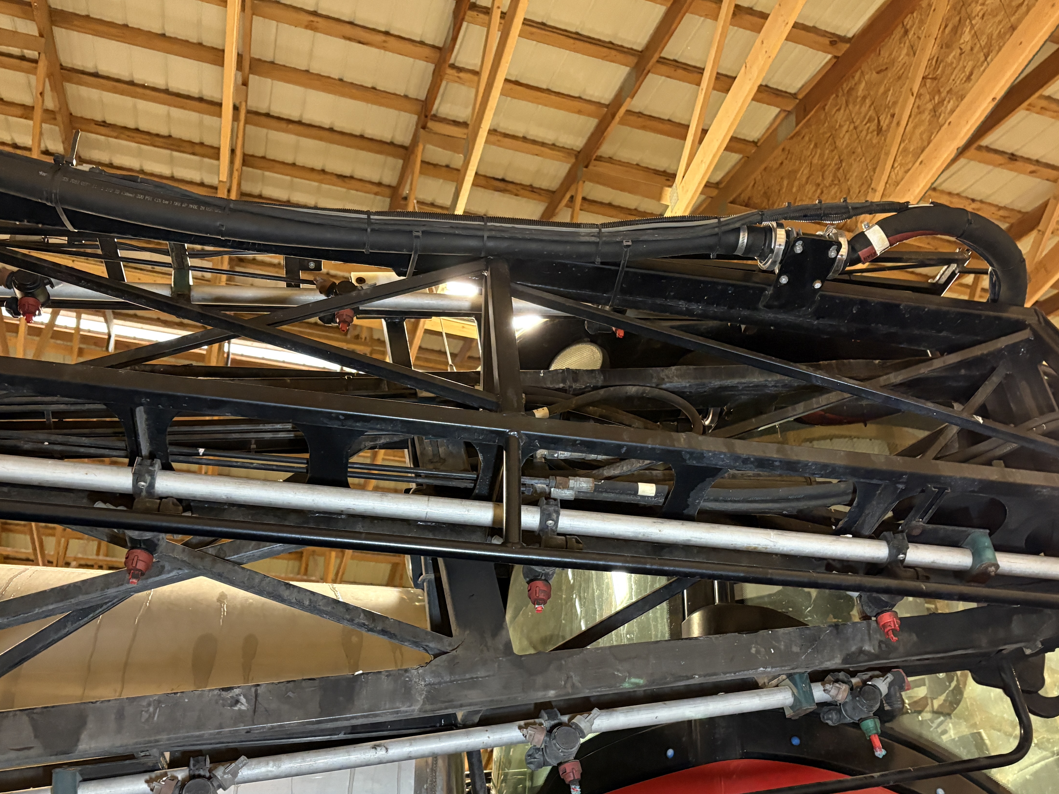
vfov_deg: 41.4
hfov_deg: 53.9
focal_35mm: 34
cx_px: 575
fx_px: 1040
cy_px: 504
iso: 640
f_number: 1.6
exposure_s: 1/36
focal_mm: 5.96
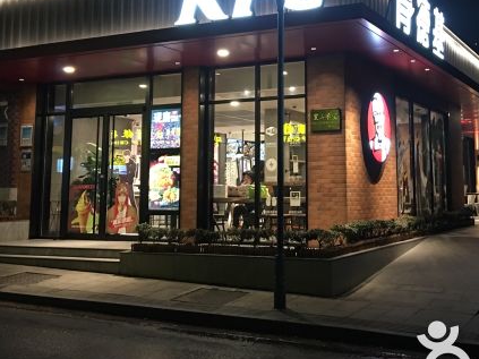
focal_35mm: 48
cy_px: 109
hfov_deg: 39.4
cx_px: 305
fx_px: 664
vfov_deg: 30.0
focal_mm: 4.15
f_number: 2.2
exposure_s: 1/8
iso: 100
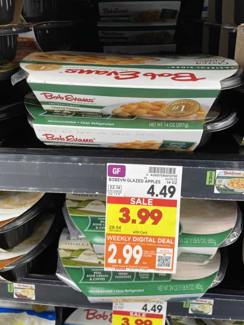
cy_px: 162
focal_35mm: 26
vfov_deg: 67.3
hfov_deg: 53.1
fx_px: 244
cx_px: 122
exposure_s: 1/121
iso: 80
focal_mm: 4.2
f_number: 1.6
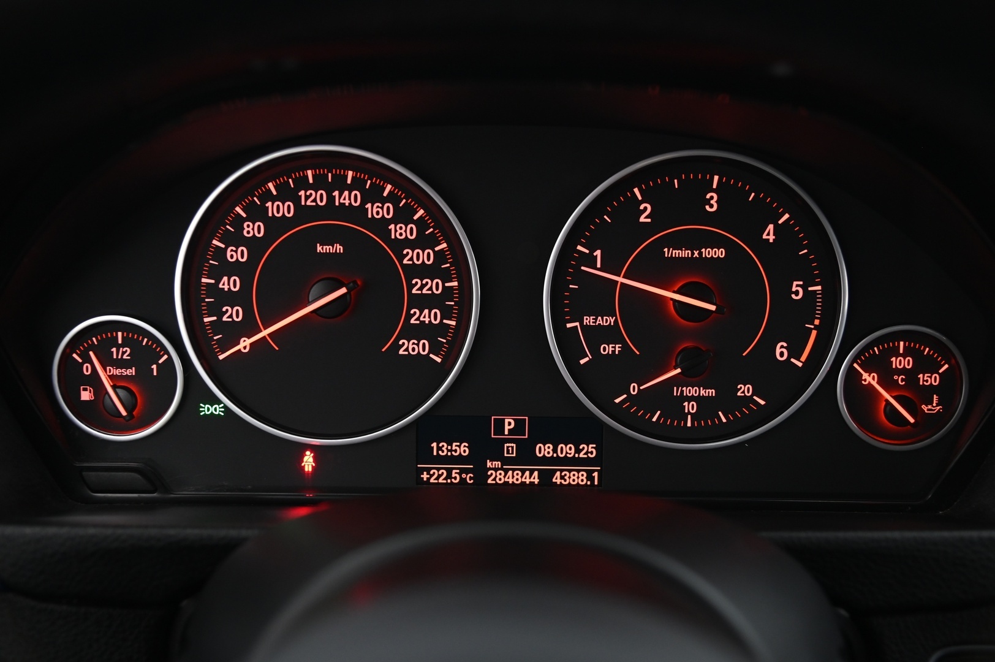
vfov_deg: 30.5
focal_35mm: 44
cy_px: 331
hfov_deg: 44.5
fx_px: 1215
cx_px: 498
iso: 2000
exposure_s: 1/15
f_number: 4
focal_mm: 44
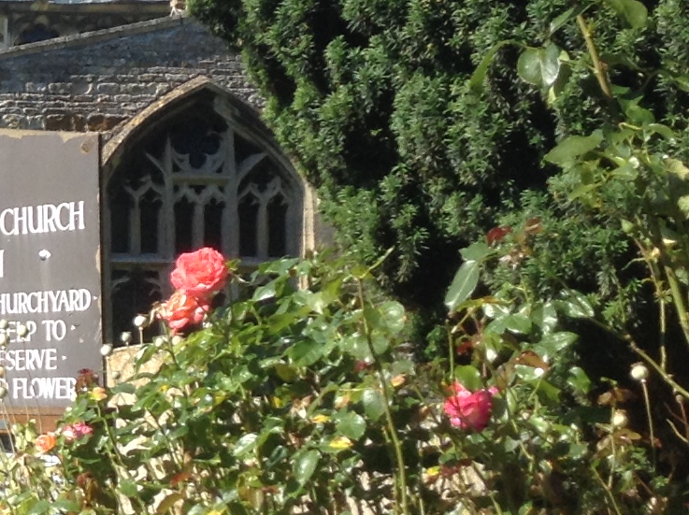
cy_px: 183
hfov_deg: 15.5
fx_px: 2306
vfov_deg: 12.7
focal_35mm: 116
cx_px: -393
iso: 25
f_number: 2.4
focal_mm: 3.3
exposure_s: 1/666
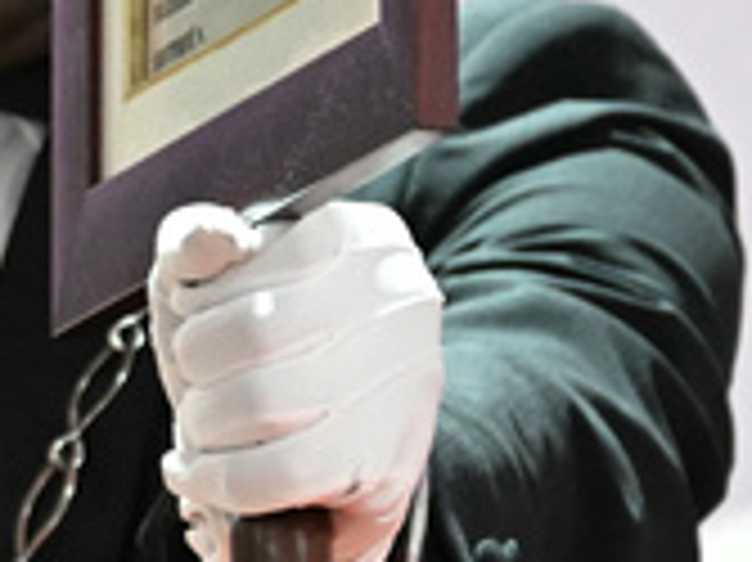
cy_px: 335
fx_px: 51210
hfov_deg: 0.8
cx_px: -1004
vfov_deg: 0.6
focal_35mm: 2359
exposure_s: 1/200
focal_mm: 400
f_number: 5.6
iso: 5000
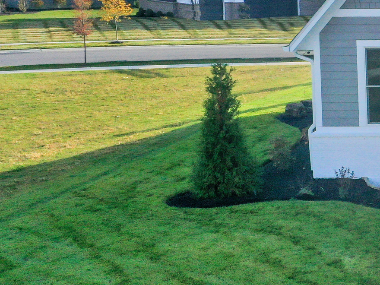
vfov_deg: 15.6
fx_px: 1032
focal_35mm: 94
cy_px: 68
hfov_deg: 17.7
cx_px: 640
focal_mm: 10.26
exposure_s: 1/500
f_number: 7.1
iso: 100
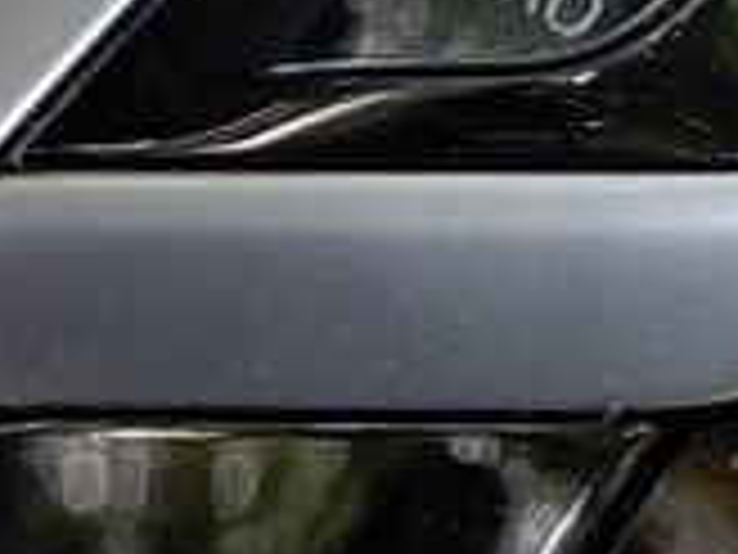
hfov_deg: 20.6
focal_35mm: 95
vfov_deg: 14.6
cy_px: -248
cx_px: 405
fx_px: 2025
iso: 50
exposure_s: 1/100
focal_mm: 4.36
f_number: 1.8
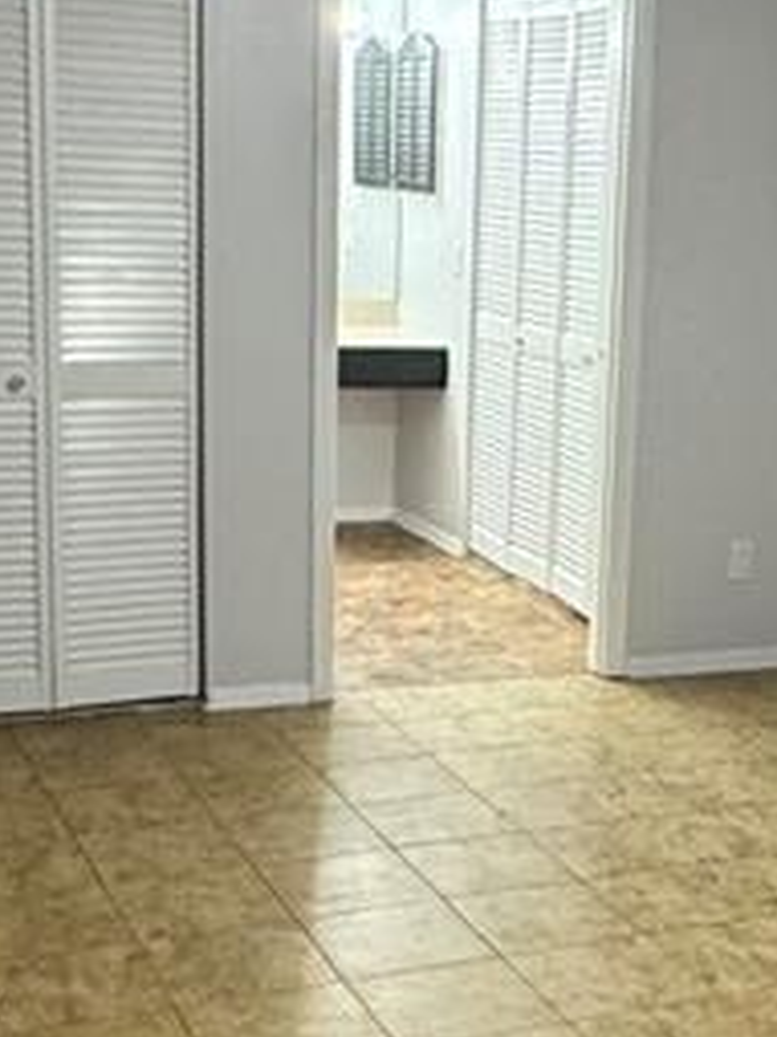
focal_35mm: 66
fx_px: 1977
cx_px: 704
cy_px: 565
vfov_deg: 29.4
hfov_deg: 21.7
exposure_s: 1/60
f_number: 2.2
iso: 250
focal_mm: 2.22
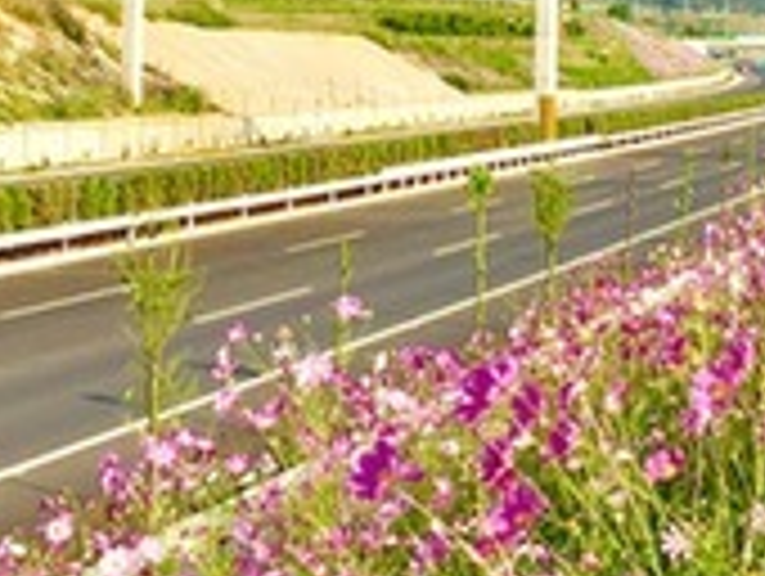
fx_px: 2257
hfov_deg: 19.2
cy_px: -65
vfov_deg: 14.2
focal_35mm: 102
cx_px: 470
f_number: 2.2
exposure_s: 1/1980
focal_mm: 4.15
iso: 32
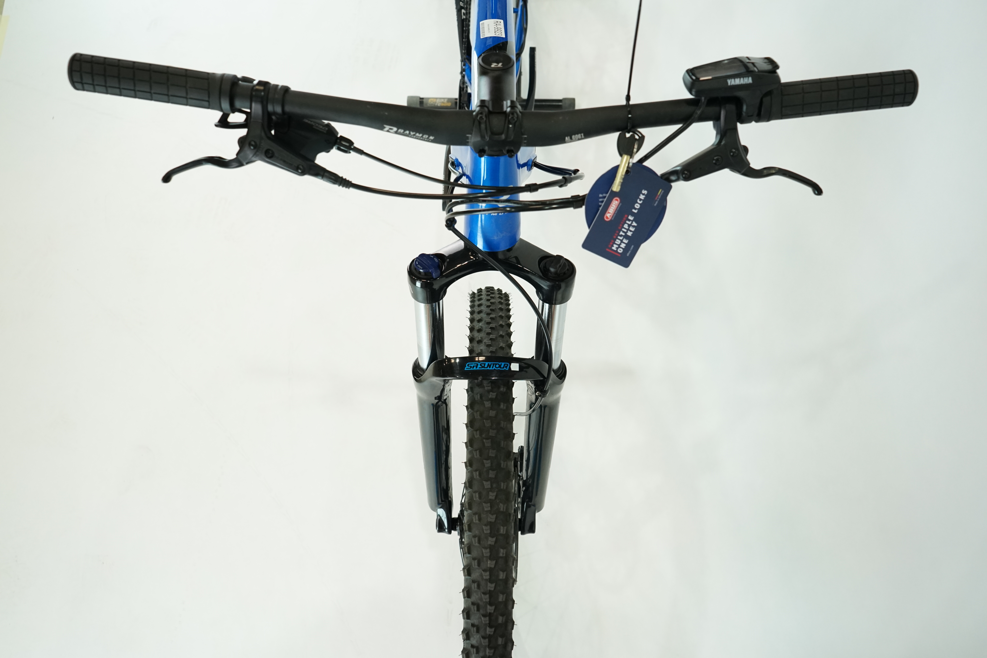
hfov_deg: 63.7
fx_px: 795
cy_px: 329
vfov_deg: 45.0
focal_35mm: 29
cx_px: 494
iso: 1600
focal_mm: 29
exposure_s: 1/200
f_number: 5.6
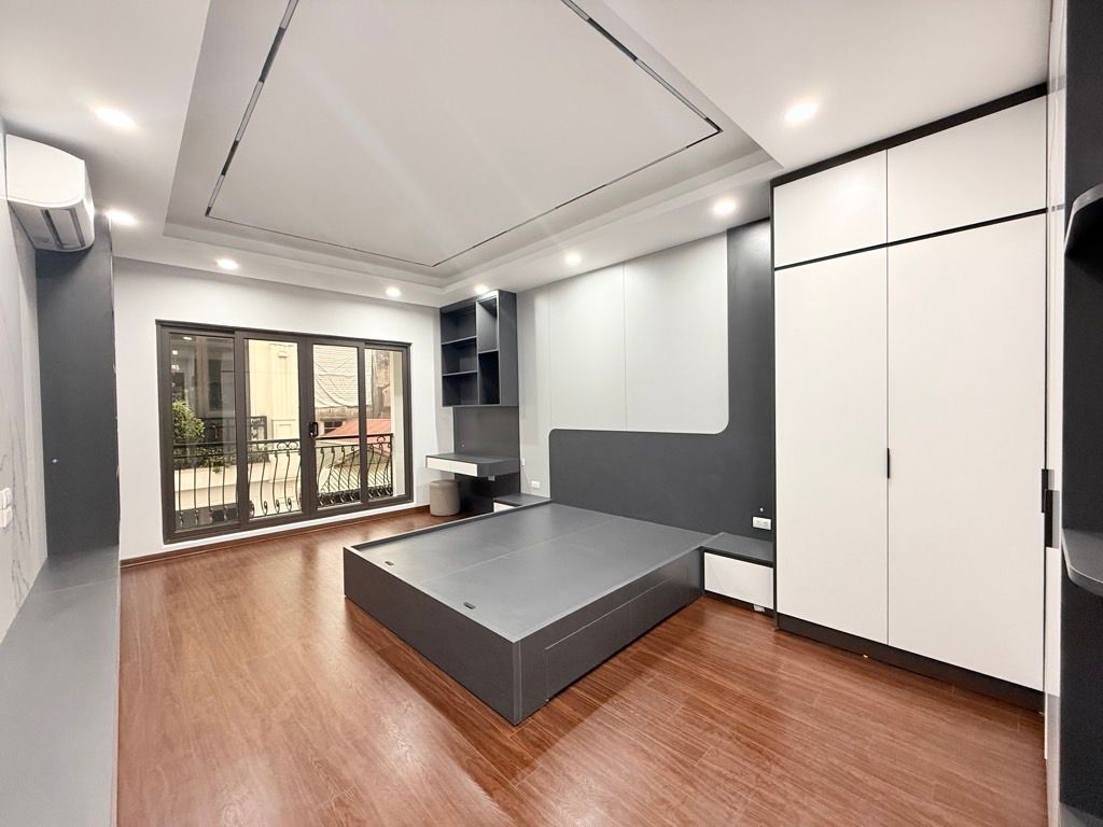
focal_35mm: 14
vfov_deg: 85.7
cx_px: 552
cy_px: 414
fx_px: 446
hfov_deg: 102.1
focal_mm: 2.22
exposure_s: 1/100
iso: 320
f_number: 2.2
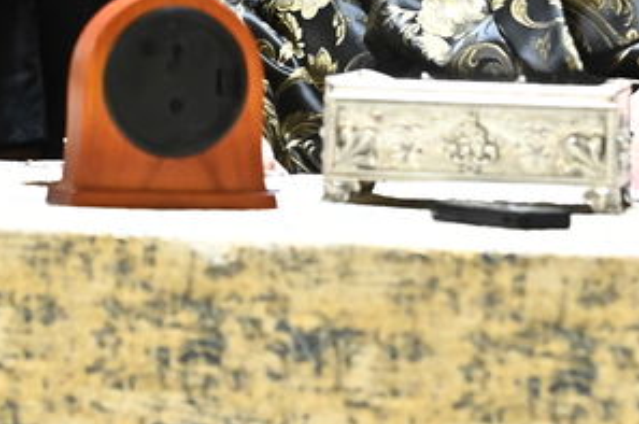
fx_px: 7939
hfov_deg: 4.6
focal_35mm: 448
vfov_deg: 3.0
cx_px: 224
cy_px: -393
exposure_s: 1/200
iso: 3200
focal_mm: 95
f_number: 5.6
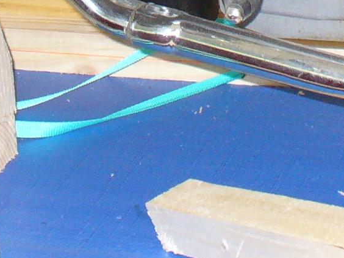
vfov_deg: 8.4
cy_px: -260
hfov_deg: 11.8
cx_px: 196
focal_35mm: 168
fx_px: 1670
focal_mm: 6.1
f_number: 2.8
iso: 160
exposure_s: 1/30
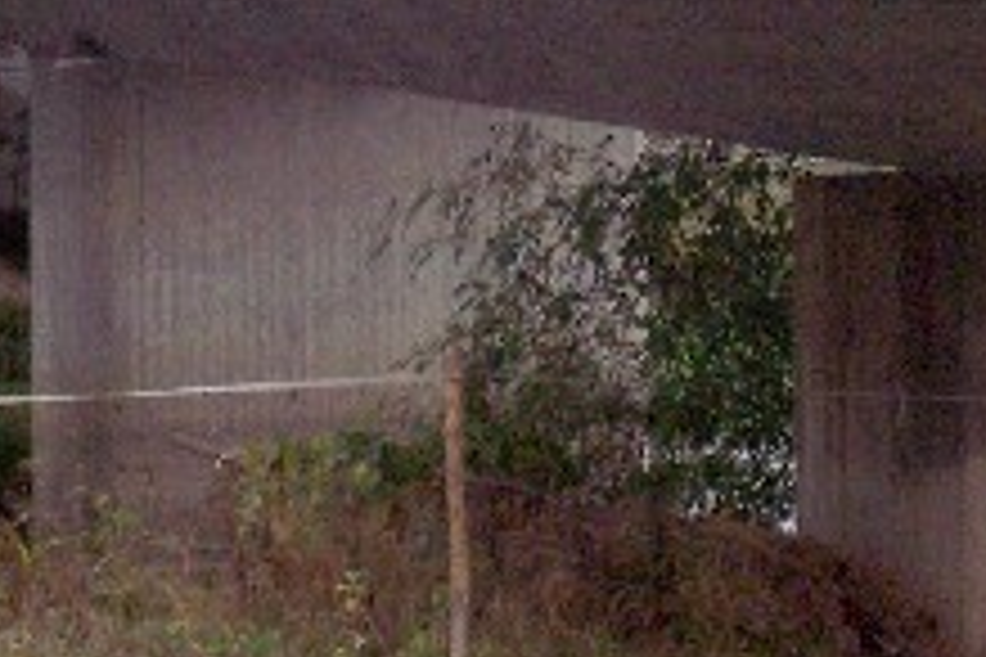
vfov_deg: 6.2
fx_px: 6025
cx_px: 477
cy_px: -135
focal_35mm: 220
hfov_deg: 9.4
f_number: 4.1
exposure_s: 1/90
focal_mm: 13.5
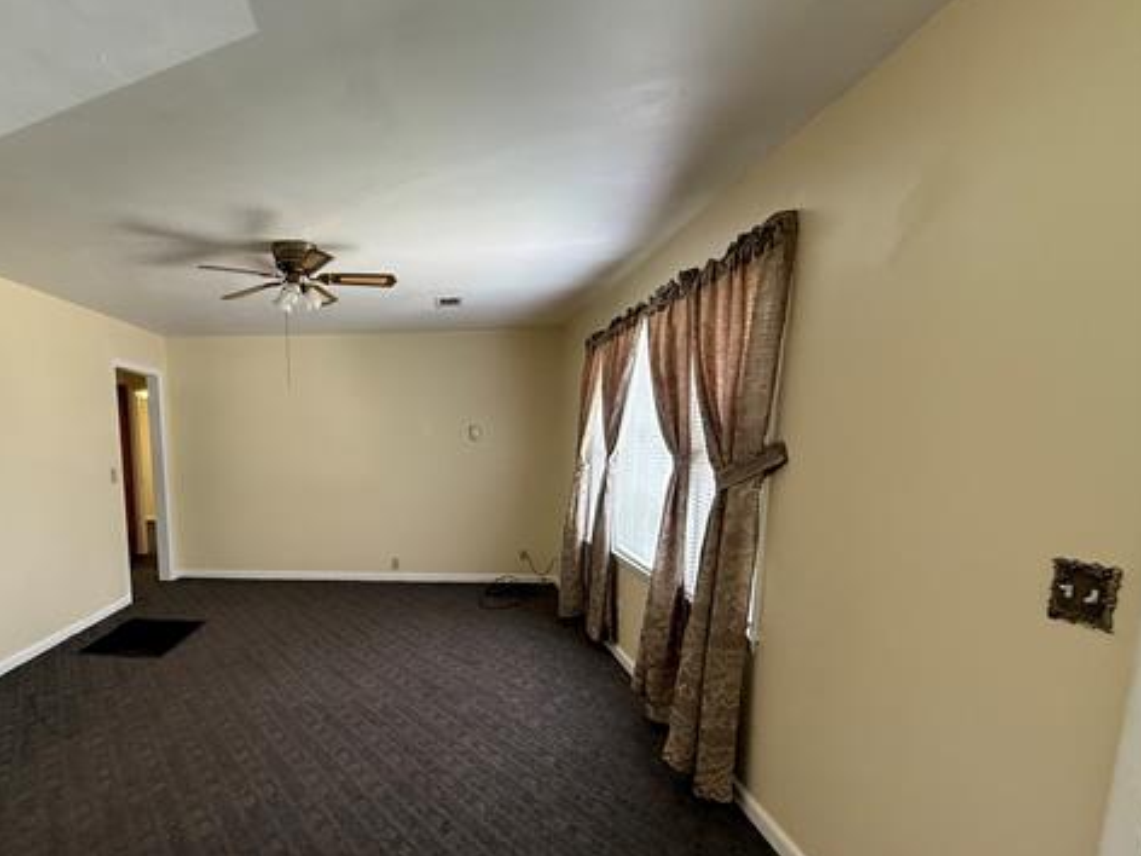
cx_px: 380
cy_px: 532
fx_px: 626
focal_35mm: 19
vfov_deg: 67.7
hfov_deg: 81.8
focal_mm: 2.22
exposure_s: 1/99
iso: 250
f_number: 2.2
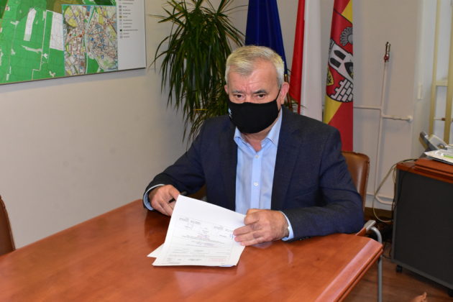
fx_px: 566
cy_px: 151
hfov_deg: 43.6
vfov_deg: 29.9
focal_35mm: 45
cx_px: 226
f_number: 8
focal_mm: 30
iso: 4000
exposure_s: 1/320
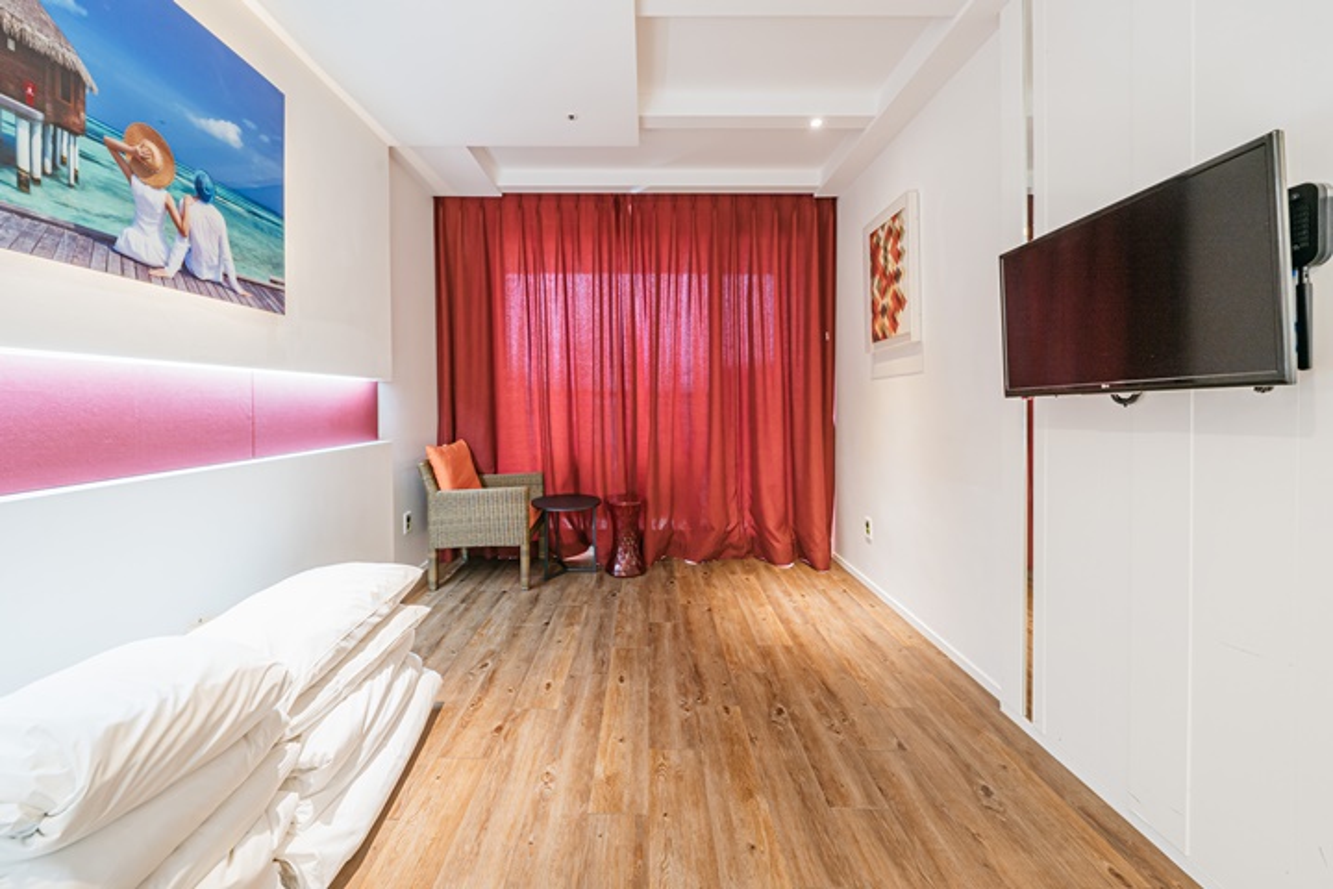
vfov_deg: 90.0
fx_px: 444
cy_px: 444
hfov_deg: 112.6
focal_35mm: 12
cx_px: 666
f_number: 10
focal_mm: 12
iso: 400
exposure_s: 1/2
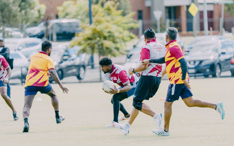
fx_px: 2487
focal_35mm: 390
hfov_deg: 5.4
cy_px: 74
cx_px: 117
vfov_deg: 3.4
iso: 200
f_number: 6.3
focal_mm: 382
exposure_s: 1/500
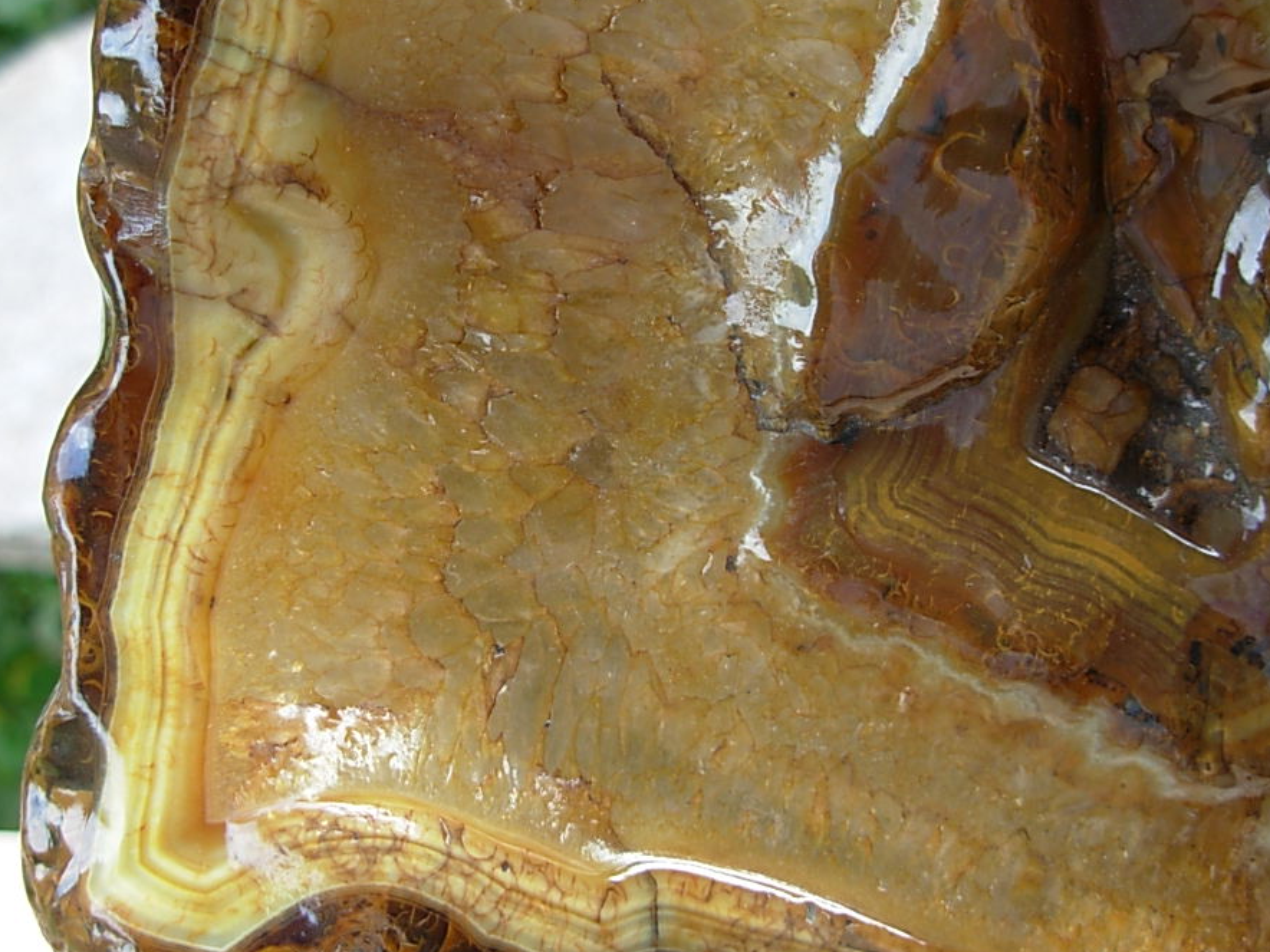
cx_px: 635
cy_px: 418
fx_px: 1614
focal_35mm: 44
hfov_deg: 42.9
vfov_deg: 32.8
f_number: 2.9
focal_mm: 6.3
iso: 50
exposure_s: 1/93.2
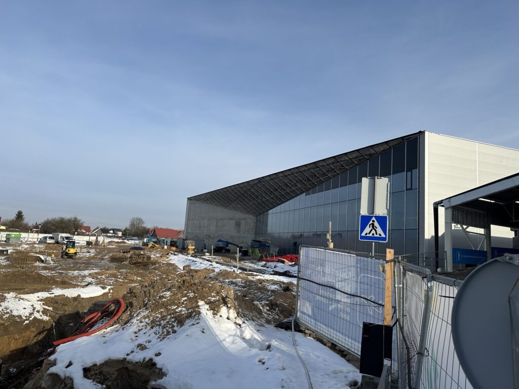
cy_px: 194
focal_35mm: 24
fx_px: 360
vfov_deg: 56.8
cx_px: 260
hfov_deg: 71.6
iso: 80
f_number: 1.78
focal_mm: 6.86
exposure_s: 1/5848
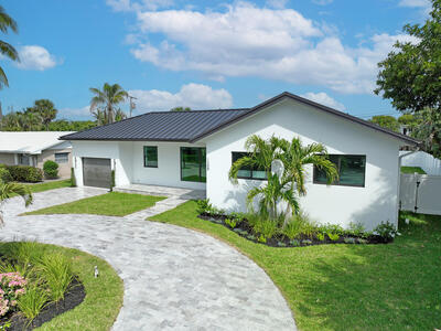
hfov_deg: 71.6
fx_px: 306
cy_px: 166
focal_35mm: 24
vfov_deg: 56.8
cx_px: 220
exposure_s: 1/240
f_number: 2.8
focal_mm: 12.29
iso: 100
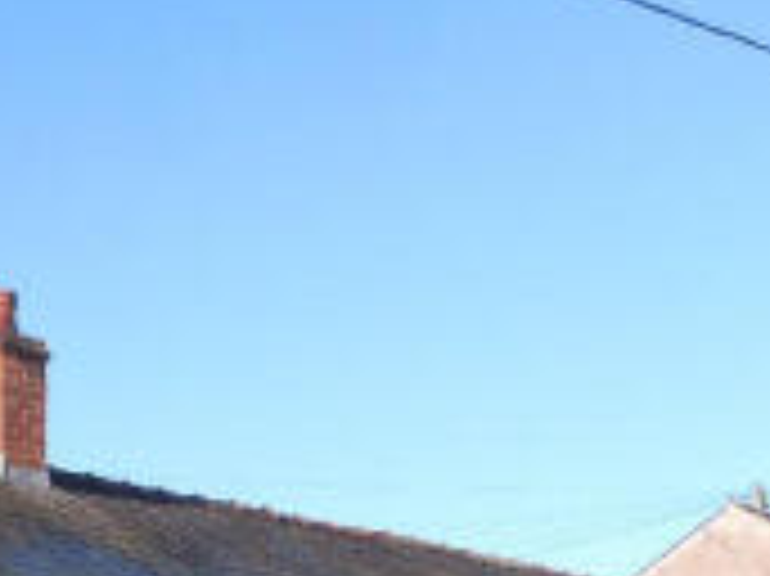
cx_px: -331
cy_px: 677
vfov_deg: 17.2
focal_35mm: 82
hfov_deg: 20.8
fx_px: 1823
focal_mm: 4.3
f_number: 4
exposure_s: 1/400
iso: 100
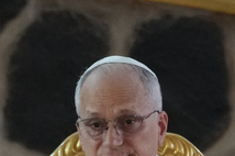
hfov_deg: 0.7
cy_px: 317
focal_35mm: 2873
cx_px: 46
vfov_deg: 0.5
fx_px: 18726
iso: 5000
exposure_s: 1/250
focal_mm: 400
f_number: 5.6
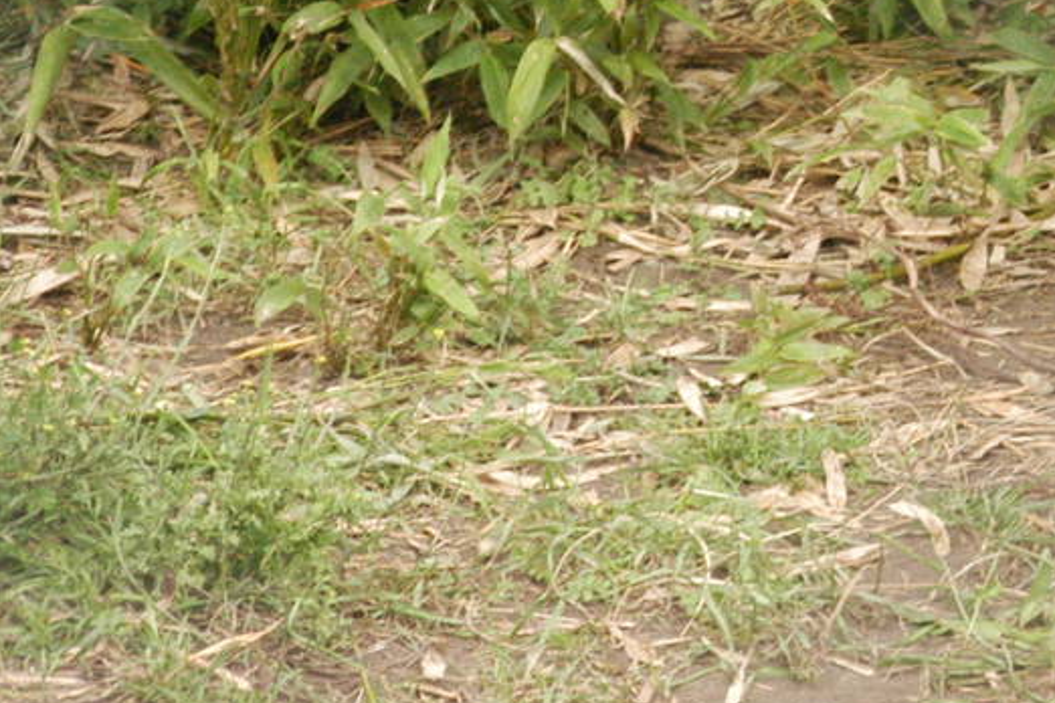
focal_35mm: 533
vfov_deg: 2.6
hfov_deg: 3.9
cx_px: 1419
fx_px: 15619
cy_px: -279
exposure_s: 1/400
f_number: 5
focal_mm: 116
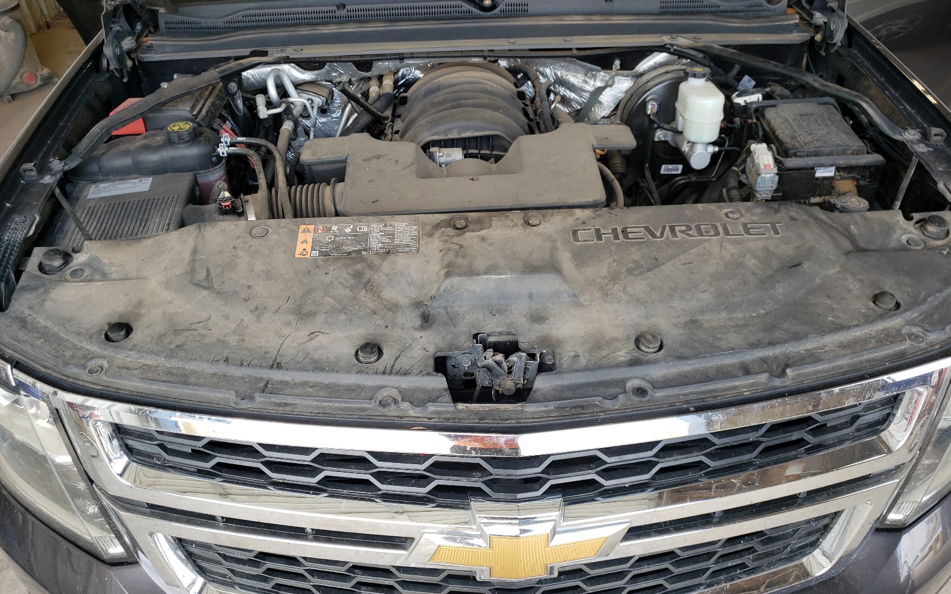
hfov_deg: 66.5
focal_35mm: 28
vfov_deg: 44.5
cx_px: 475
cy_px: 299
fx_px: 726
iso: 50
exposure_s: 1/196
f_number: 1.5
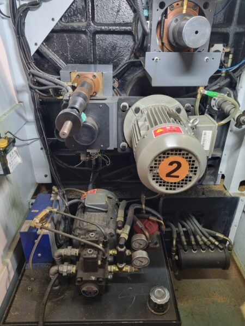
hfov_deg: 53.1
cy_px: 163
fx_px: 245
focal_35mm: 26
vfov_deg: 67.3
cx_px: 122
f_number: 1.8
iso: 500
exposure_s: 1/50
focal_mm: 5.4
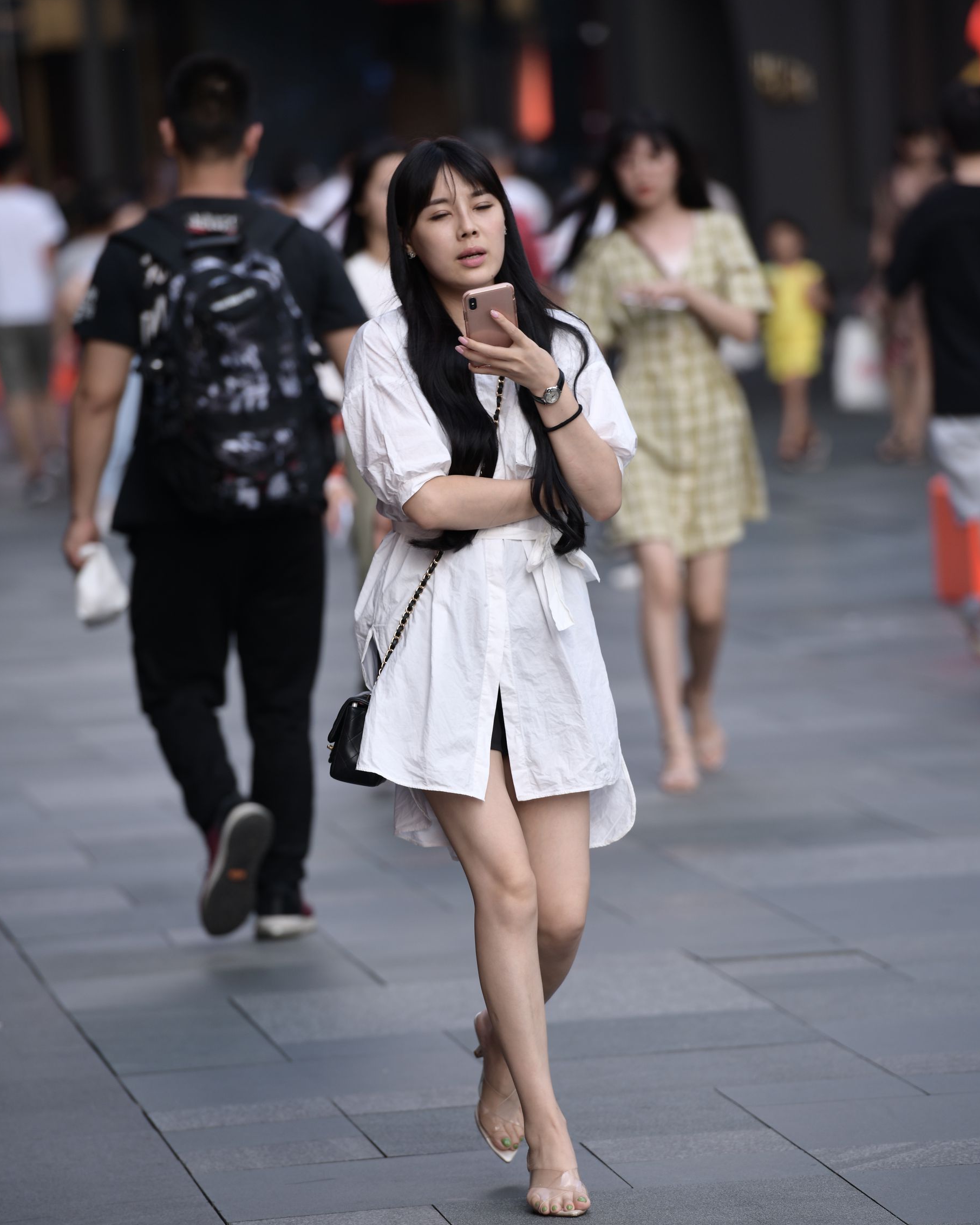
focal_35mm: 226
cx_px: 489
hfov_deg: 6.8
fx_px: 8193
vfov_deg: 8.5
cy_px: 665
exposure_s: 1/800
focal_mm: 200
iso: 220
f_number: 4
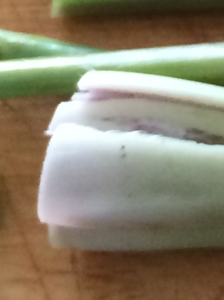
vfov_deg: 9.2
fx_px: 1823
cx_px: 501
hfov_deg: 6.7
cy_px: -143
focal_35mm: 211
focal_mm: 4.15
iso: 200
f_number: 2.2
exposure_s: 1/33
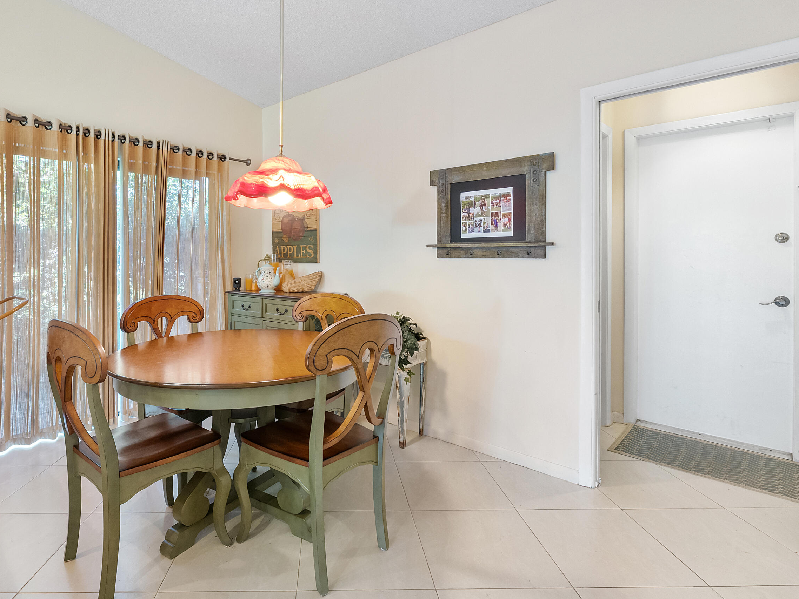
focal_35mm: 19
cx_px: 331
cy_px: 255
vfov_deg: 68.3
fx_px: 439
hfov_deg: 83.9
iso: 800
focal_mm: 10
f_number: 7.1
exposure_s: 1/13
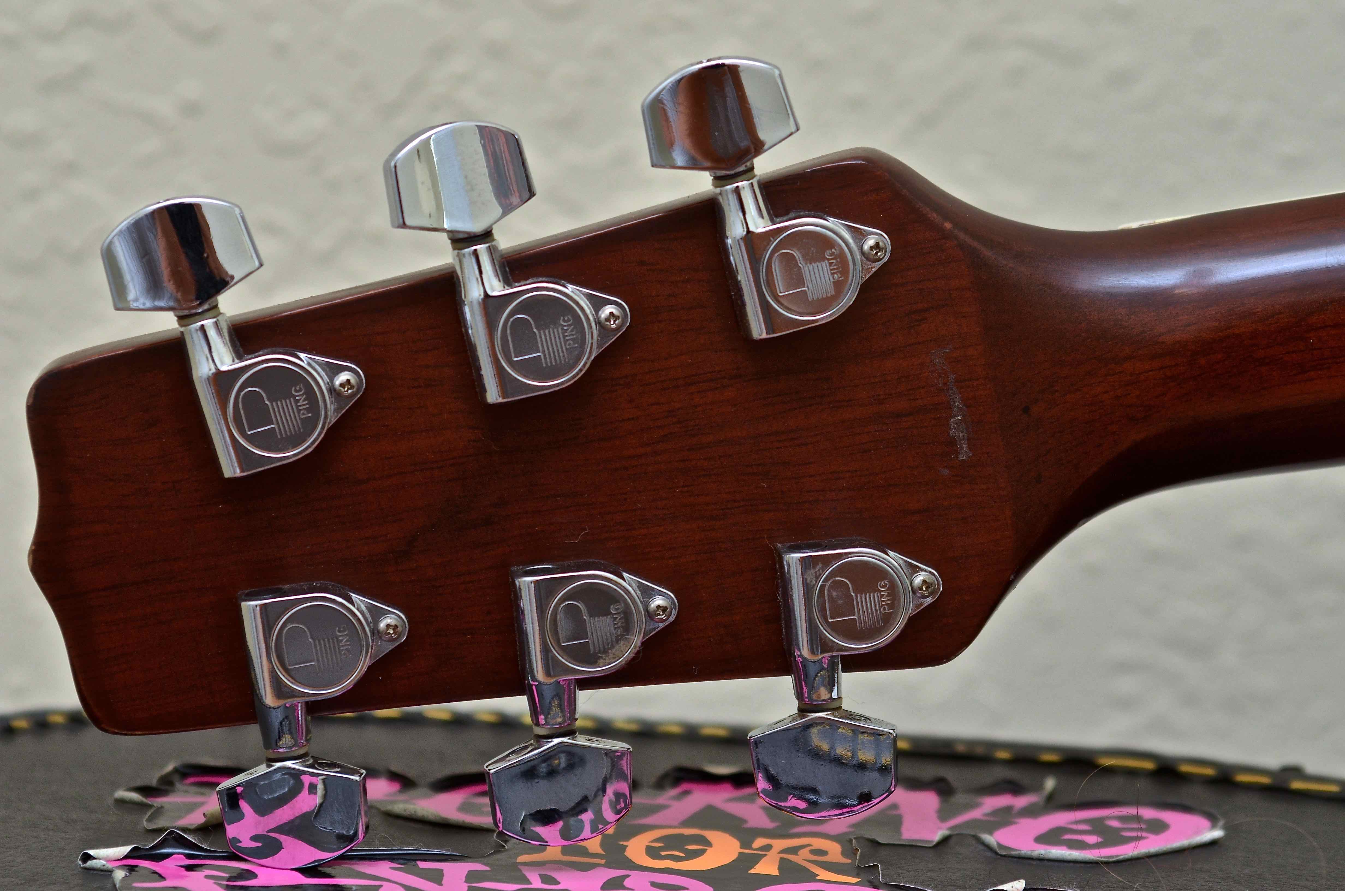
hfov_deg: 19.5
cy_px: 446
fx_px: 3915
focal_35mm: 105
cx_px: 672
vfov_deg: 13.0
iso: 400
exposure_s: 1/160
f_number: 5
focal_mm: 70
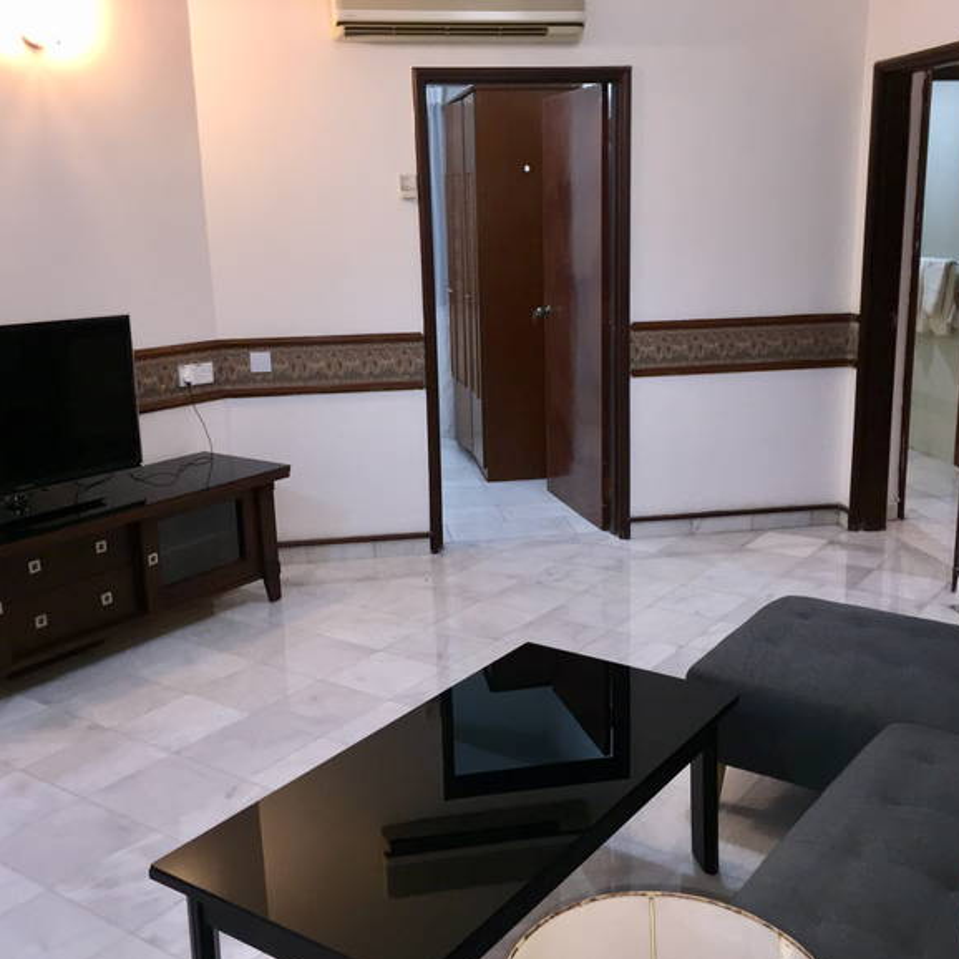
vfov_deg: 47.2
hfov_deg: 47.2
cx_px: 521
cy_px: 478
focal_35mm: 35
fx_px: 1097
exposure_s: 1/33
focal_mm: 4.15
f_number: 2.2
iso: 100
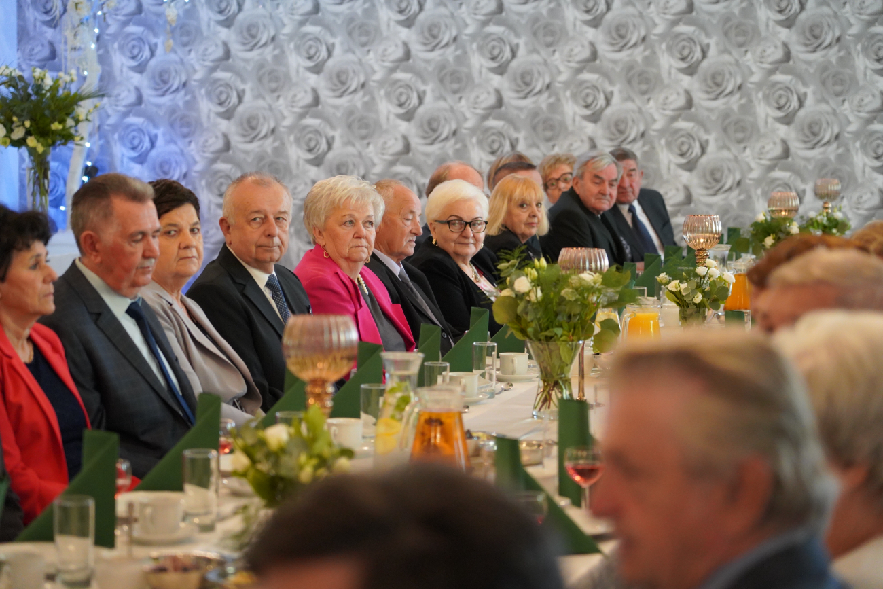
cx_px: 442
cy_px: 294
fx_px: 2576
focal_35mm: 105
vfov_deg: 13.0
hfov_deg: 19.5
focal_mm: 105
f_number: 4
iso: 6400
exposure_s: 1/160
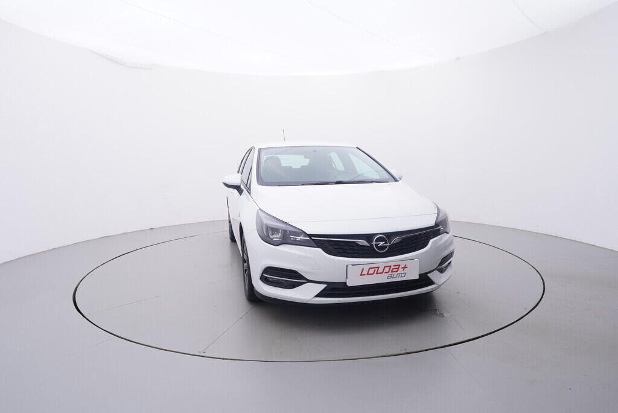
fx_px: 386
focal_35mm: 22
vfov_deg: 56.2
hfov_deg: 77.3
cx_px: 309
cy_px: 206
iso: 200
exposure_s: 1/80
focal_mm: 15
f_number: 5
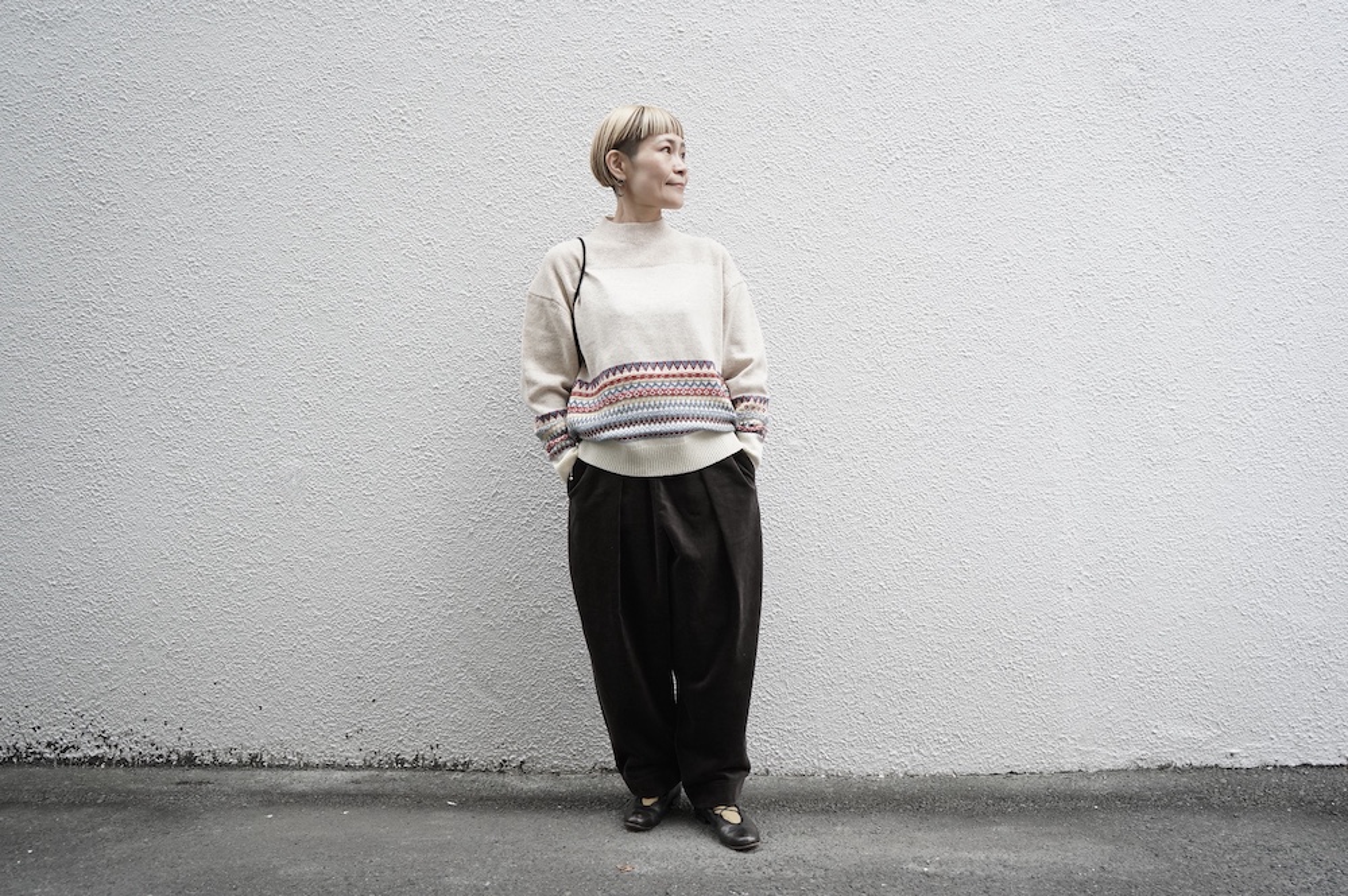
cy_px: 448
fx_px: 1048
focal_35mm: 28
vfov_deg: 46.3
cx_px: 674
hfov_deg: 65.5
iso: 3200
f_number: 5.6
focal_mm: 28
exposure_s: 1/400
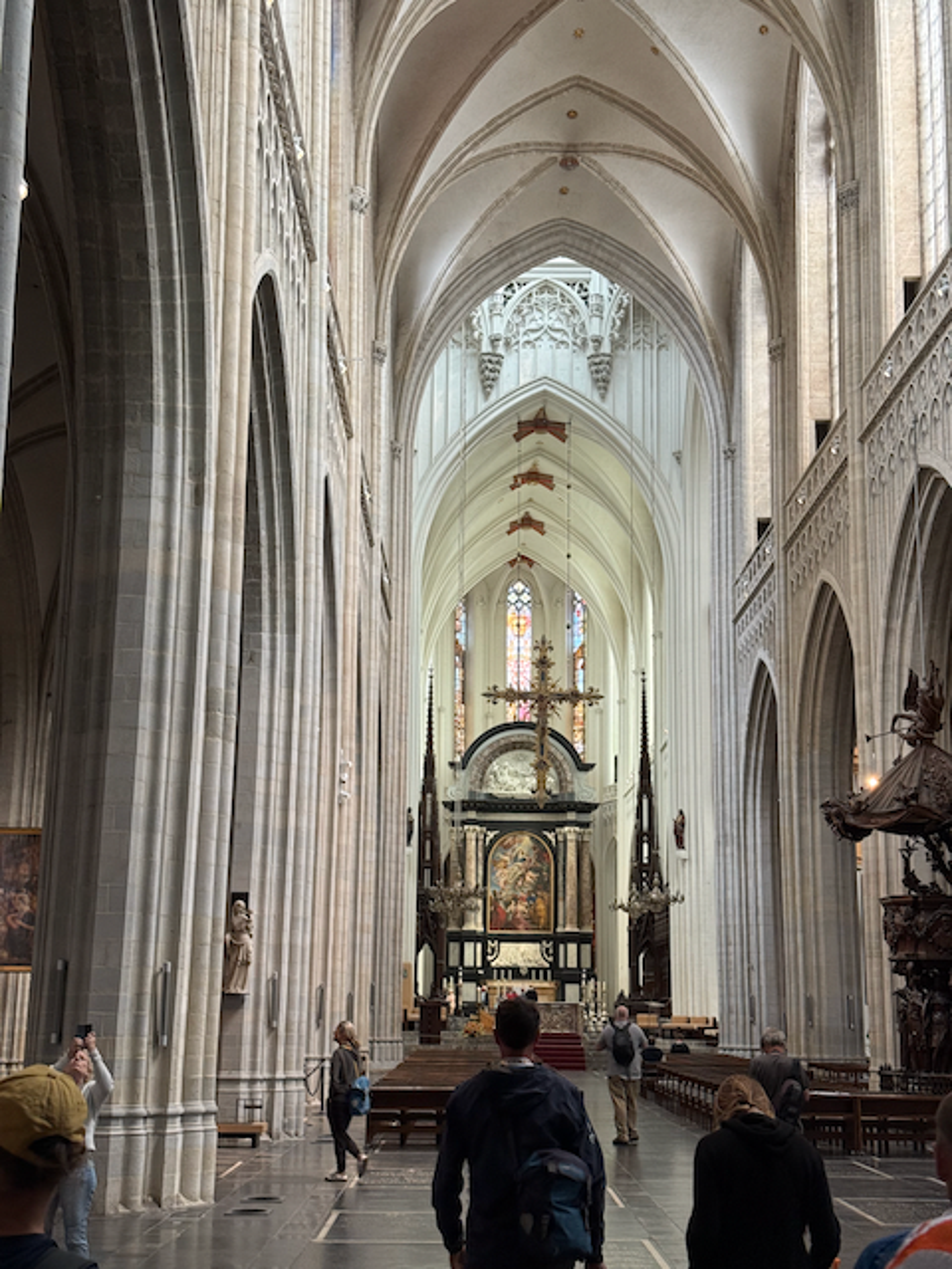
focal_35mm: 48
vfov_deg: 39.7
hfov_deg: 30.3
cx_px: 476
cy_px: 634
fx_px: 1760
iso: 100
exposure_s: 1/94
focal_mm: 6.76
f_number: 1.78
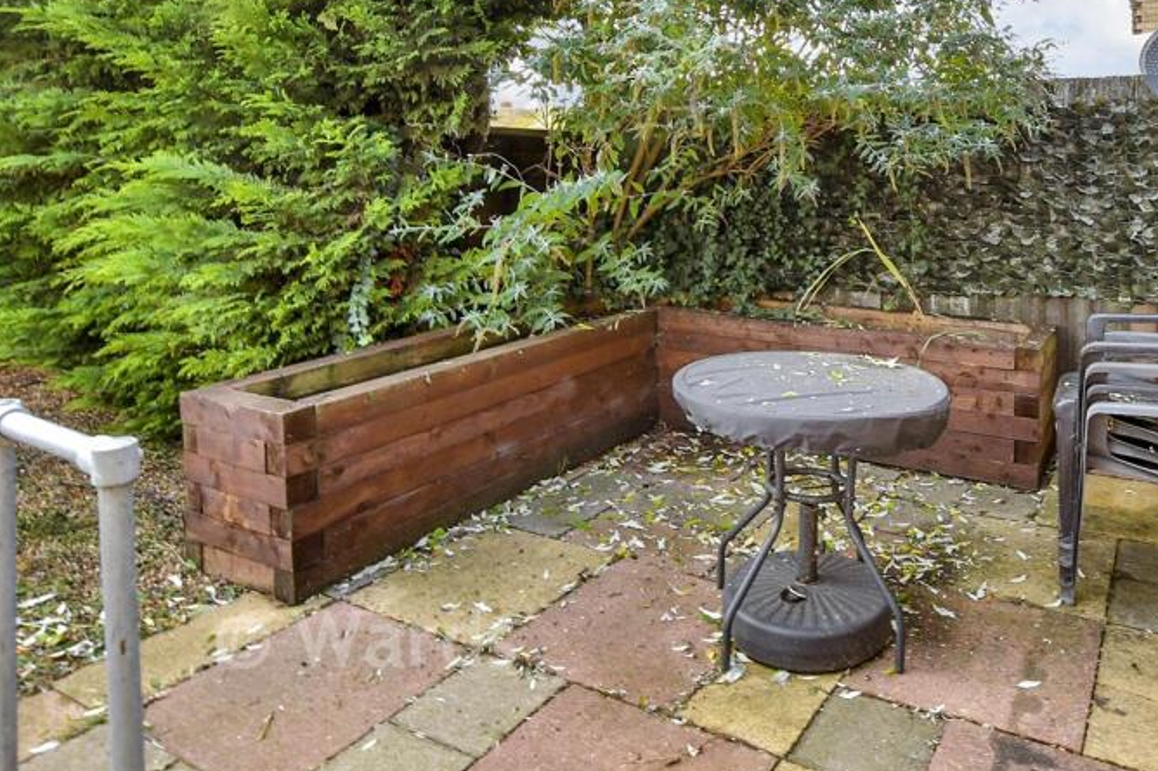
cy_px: 235
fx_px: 740
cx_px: 792
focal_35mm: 23
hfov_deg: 73.3
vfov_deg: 53.6
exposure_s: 1/30
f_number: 6.3
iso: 160
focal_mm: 10
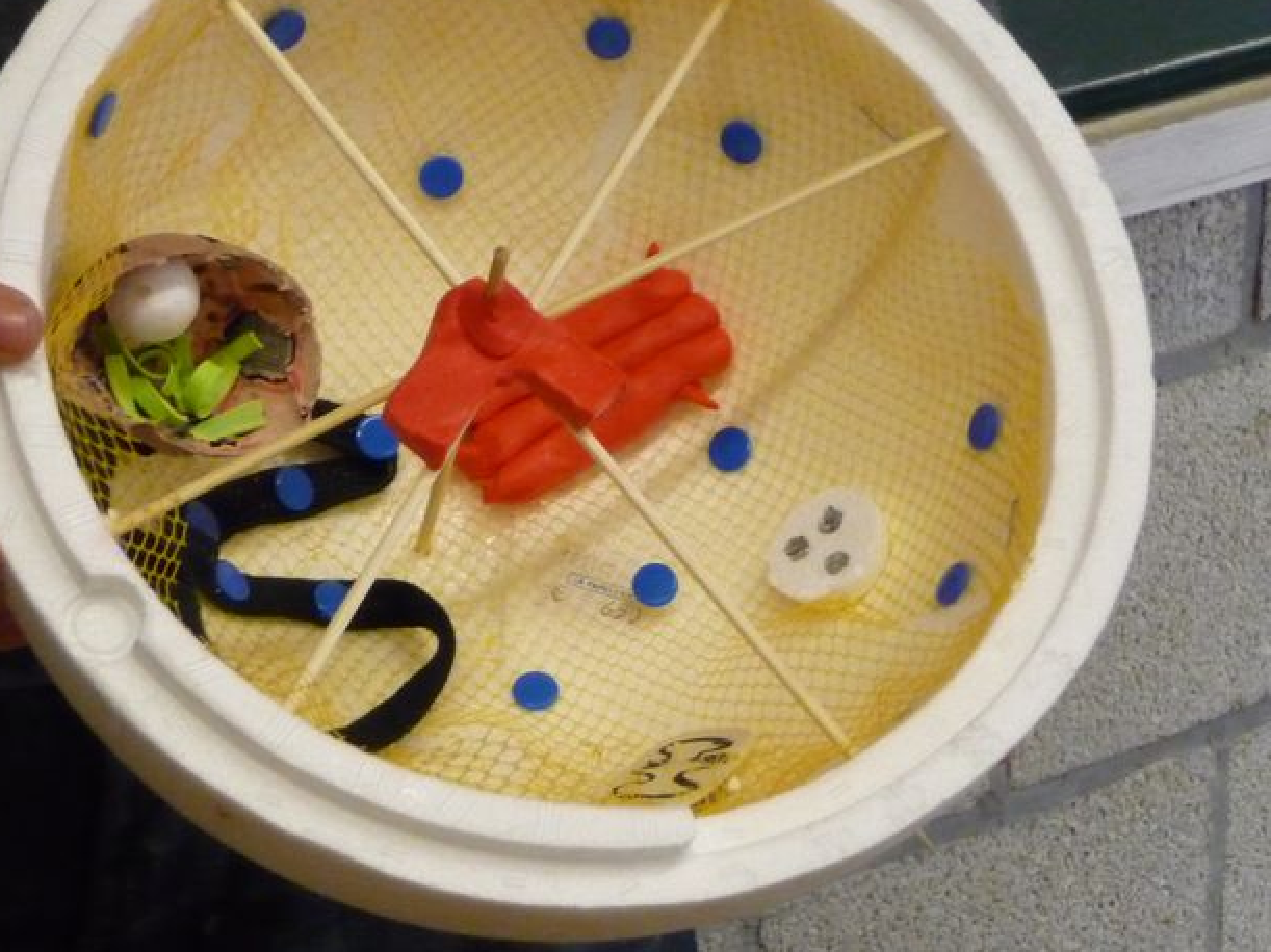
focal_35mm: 110
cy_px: 470
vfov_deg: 13.5
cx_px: 609
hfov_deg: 17.9
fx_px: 4038
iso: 800
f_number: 4.6
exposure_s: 1/80
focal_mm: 13.1
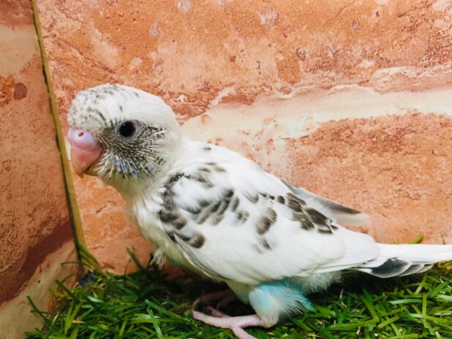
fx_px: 392
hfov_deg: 60.0
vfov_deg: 46.8
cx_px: 223
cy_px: 167
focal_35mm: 30
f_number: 2.2
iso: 100
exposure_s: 1/30
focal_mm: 4.15
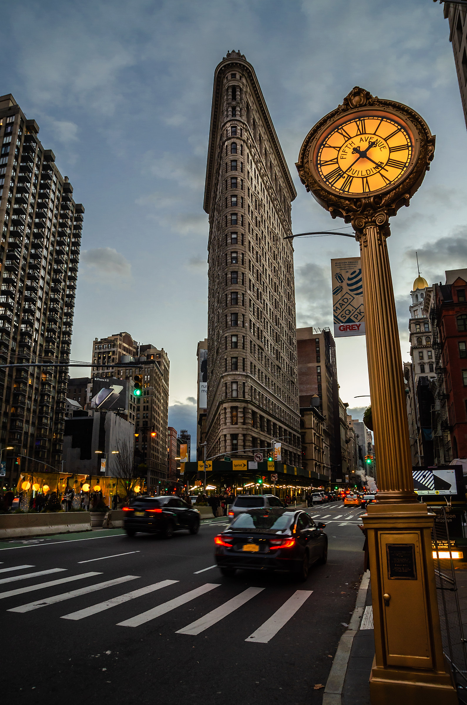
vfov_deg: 70.5
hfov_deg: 50.2
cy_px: 352
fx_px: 498
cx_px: 234
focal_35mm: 26
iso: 500
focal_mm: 17
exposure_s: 1/25
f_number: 10
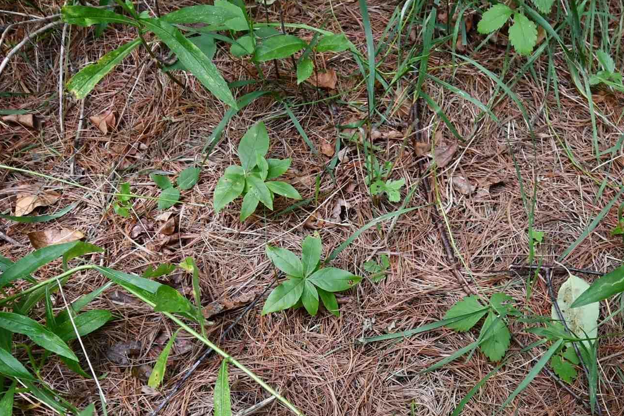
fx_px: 624
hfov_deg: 52.6
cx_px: 388
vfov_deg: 33.8
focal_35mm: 36
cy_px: 411
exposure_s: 1/250
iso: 800
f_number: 4.5
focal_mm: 10
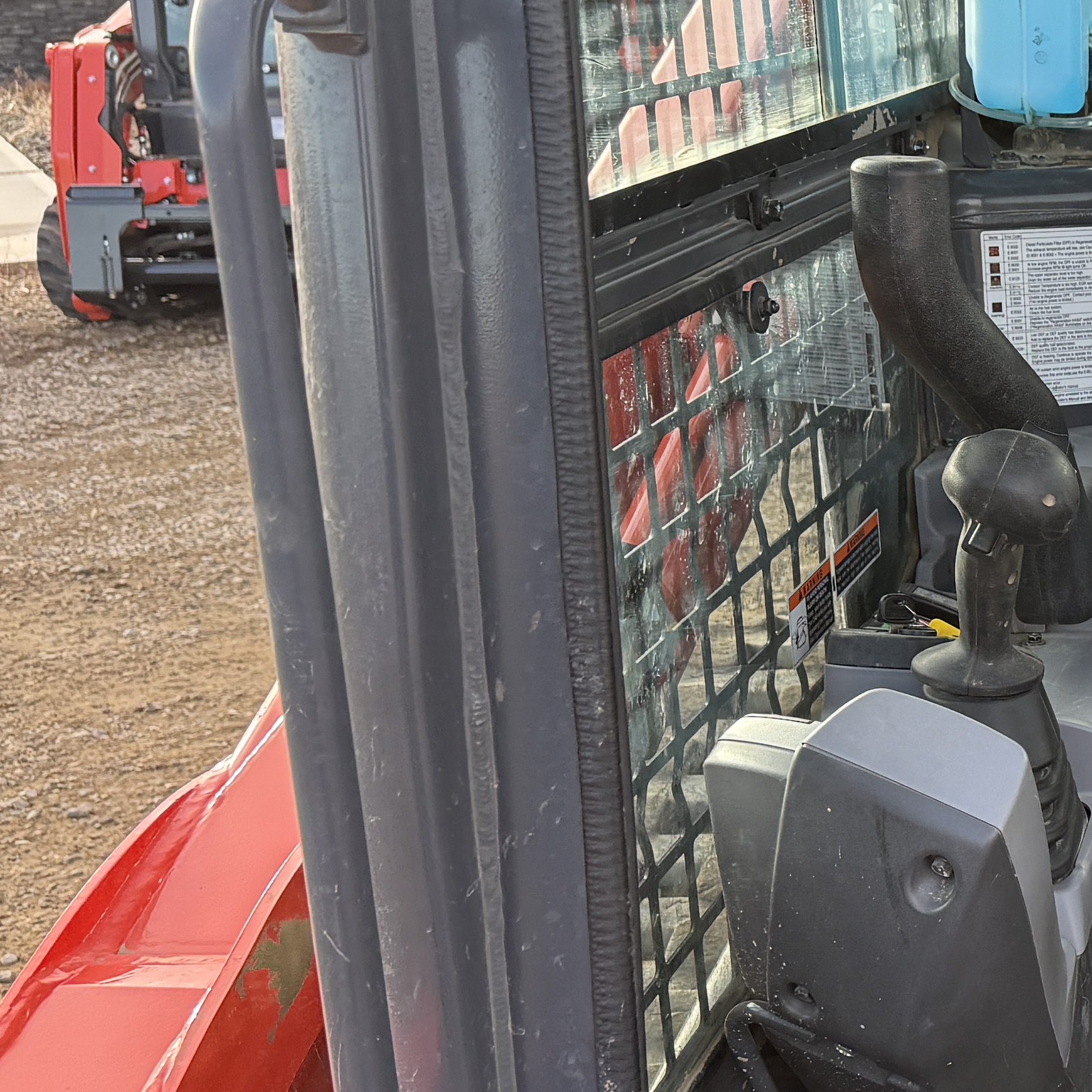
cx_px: 1597
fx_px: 2356
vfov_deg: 26.1
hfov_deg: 22.0
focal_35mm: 66
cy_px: 511
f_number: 1.78
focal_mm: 6.76
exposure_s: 1/524
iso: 100
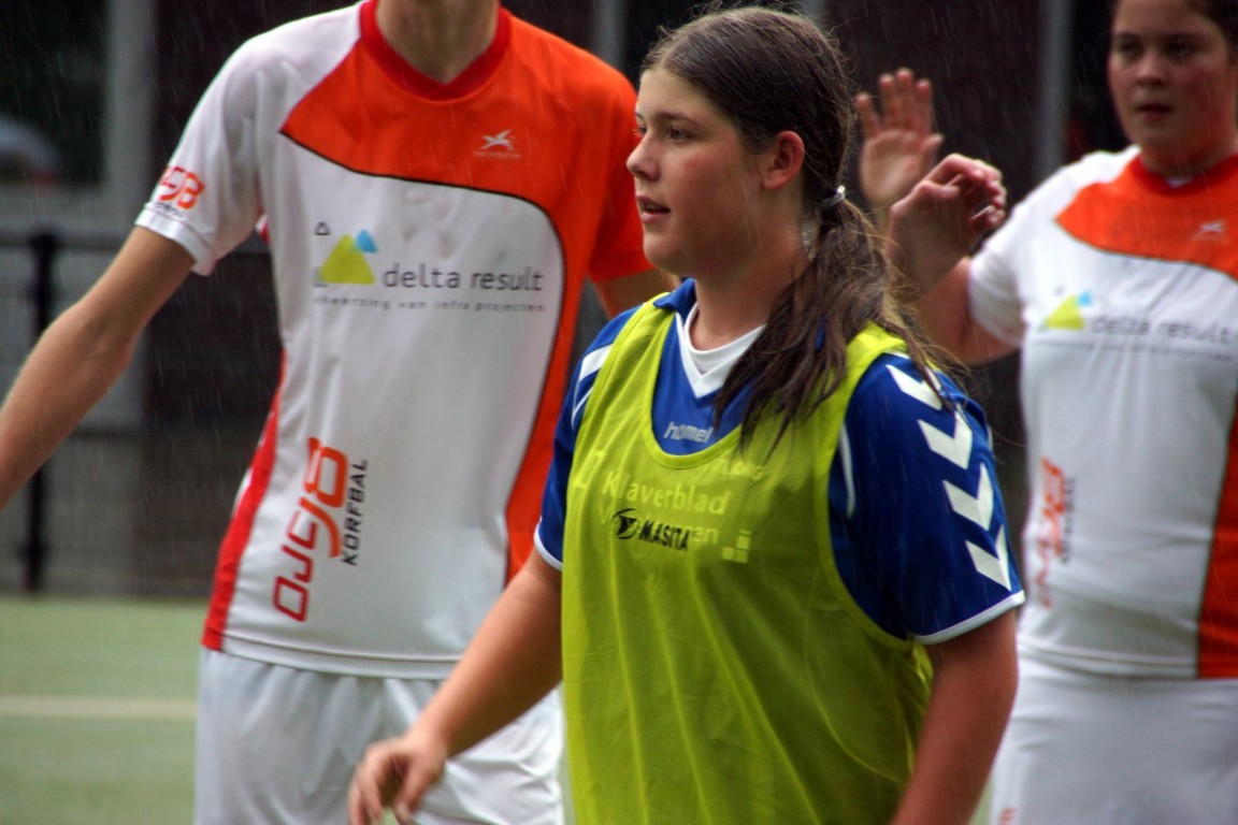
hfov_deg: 5.5
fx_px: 12895
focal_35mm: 375
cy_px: 412
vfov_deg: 3.7
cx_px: 619
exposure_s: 1/200
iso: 500
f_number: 6.3
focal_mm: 250
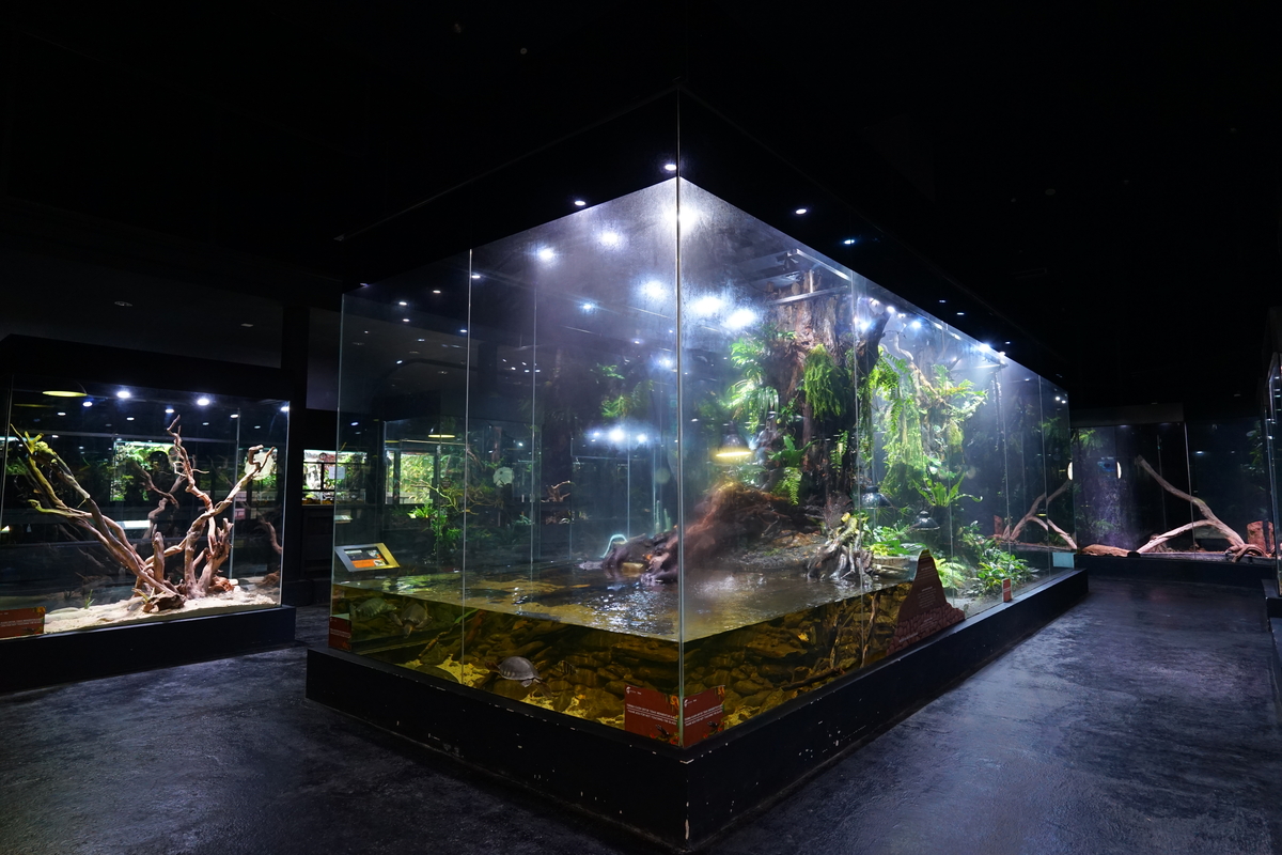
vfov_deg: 61.9
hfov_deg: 84.0
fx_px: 712
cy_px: 428
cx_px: 641
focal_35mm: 20
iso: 1250
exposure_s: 1/60
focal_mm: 20
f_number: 4
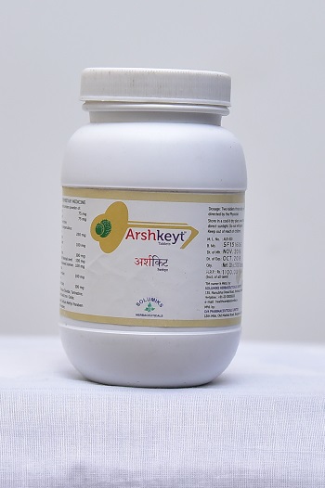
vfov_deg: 39.6
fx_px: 678
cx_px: 162
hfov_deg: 27.0
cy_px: 244
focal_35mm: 50
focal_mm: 50
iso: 1250
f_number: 4
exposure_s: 1/125
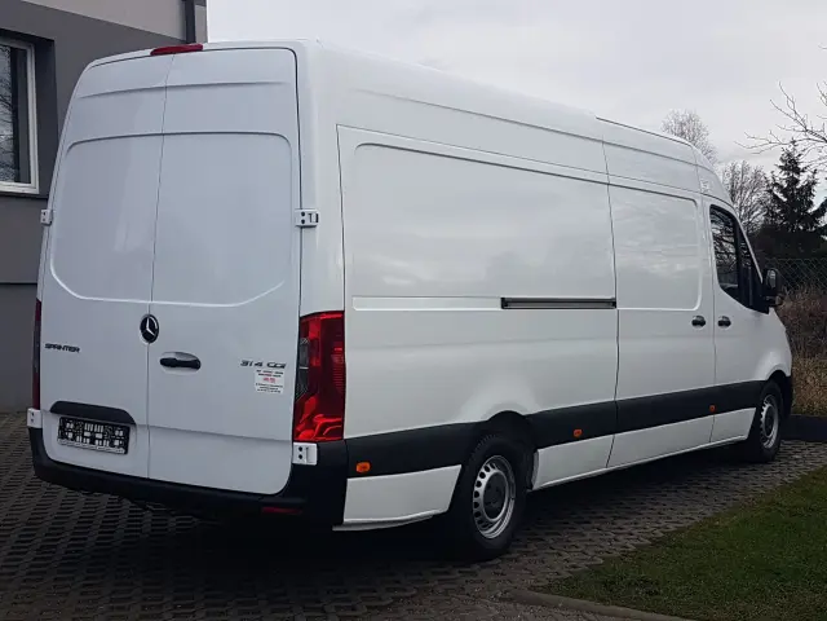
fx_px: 621
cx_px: 414
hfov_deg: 67.3
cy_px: 310
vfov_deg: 53.1
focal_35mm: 26
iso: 40
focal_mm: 4.2
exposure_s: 1/1104
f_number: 1.7
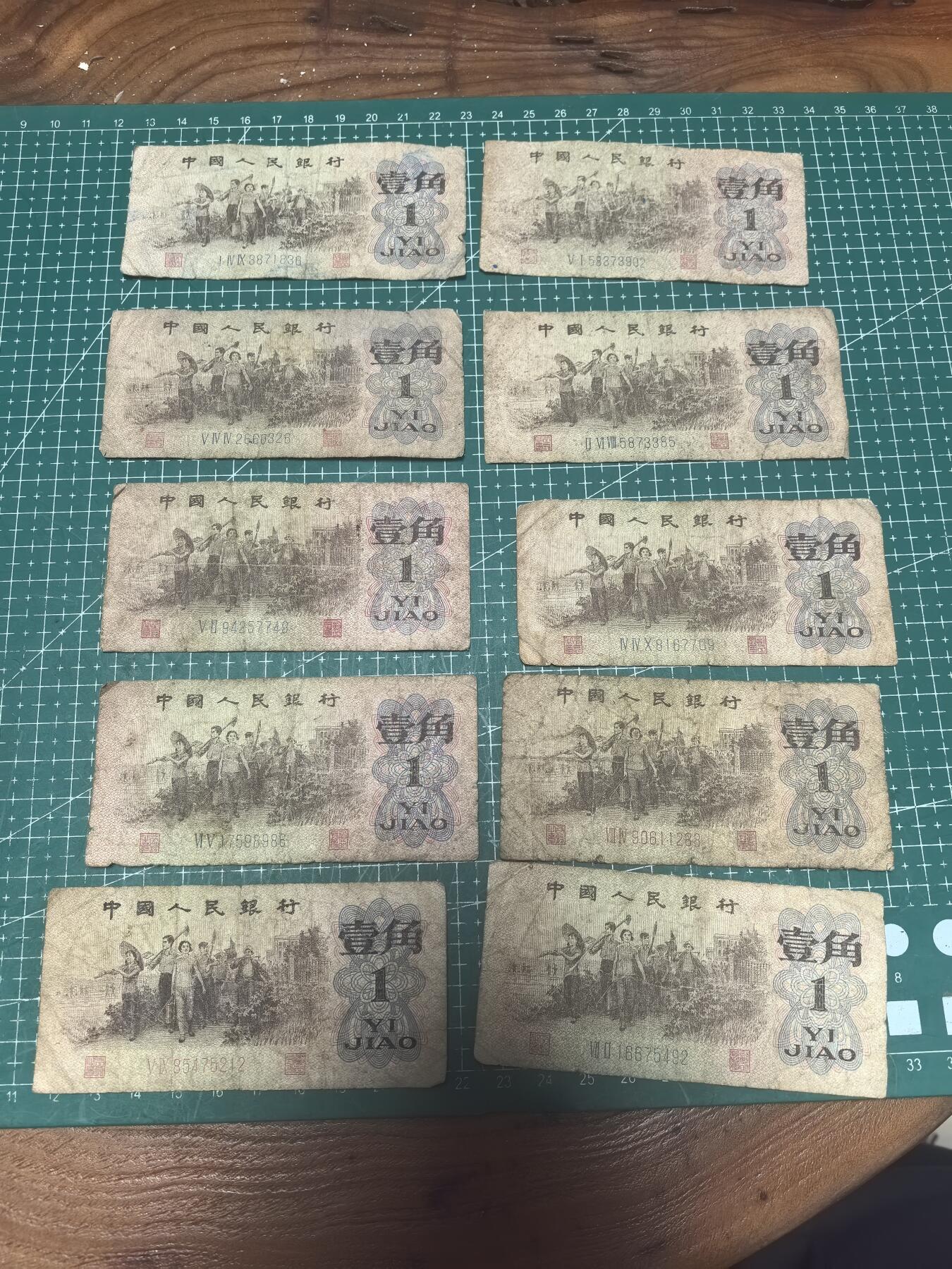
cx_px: 476
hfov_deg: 51.4
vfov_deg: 65.3
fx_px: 990
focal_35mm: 27
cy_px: 634
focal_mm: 6.98
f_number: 2.8
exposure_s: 1/33.3
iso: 640
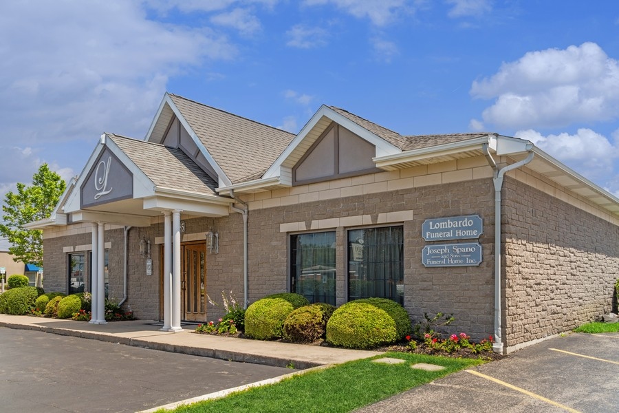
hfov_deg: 64.6
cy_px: 206
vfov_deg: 45.7
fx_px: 490
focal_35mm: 28
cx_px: 310
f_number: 6.3
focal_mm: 19
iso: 125
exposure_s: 1/500
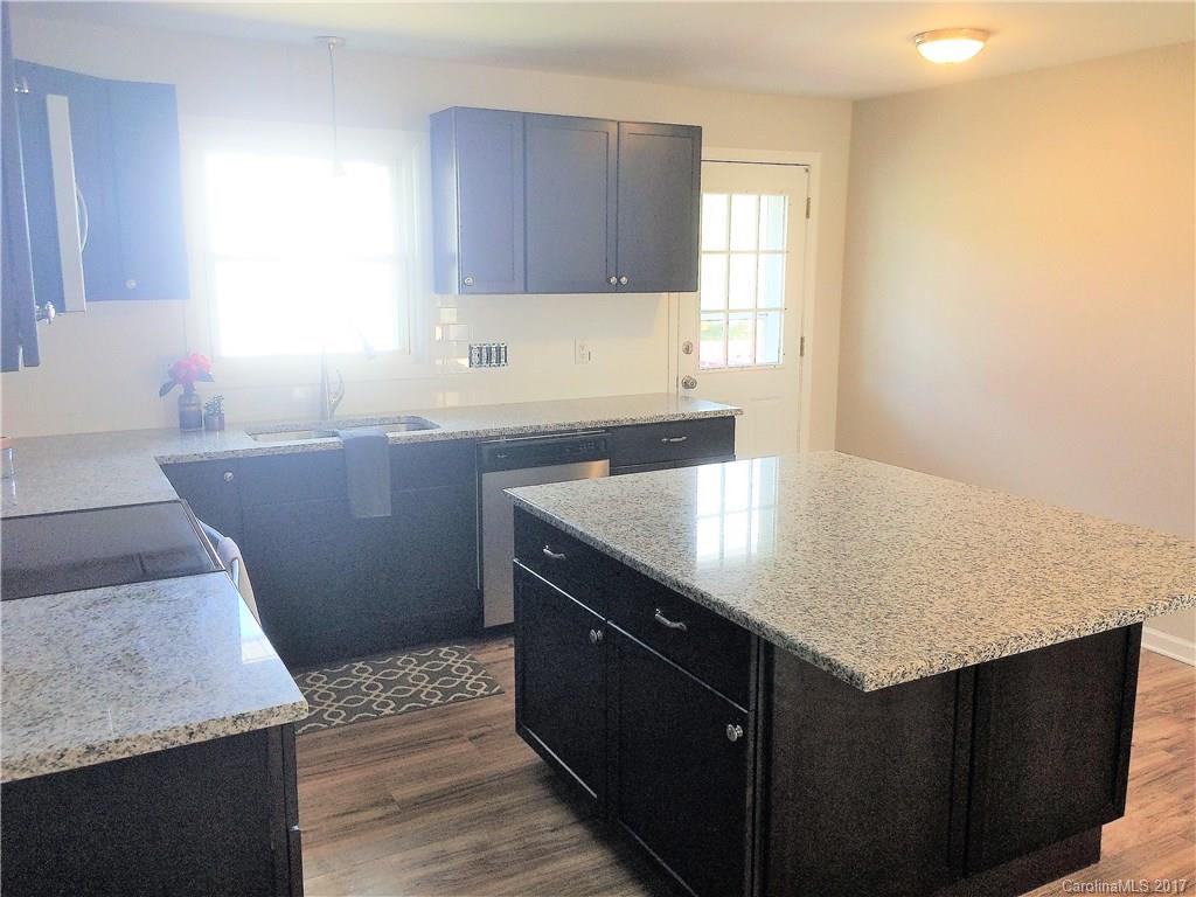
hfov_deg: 61.7
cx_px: 598
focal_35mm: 29
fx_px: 1002
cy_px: 448
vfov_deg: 48.2
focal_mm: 4.15
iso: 40
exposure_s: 1/60
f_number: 2.2
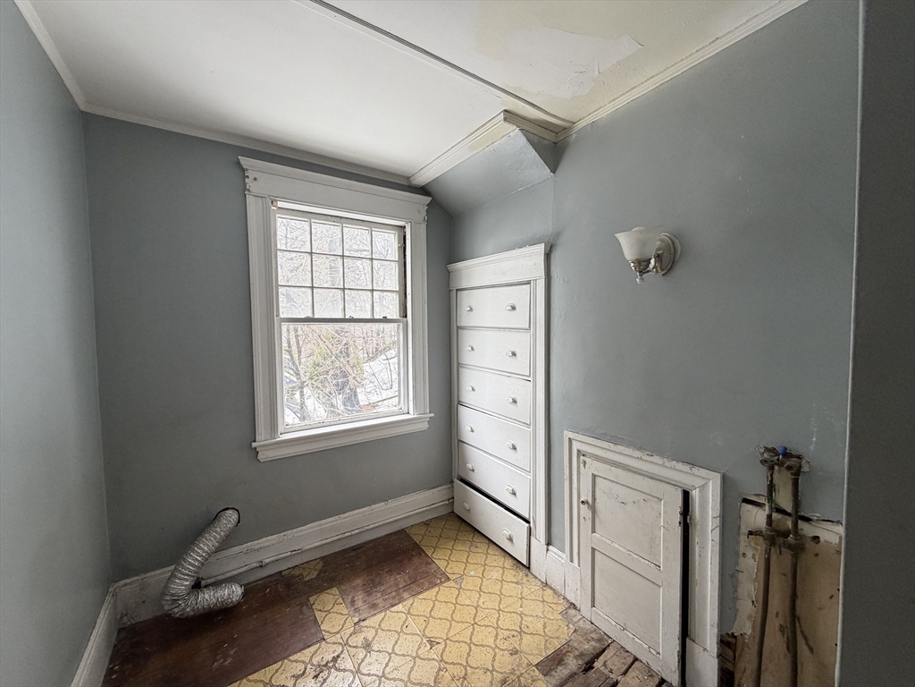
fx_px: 370
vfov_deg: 85.7
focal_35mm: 14
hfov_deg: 102.1
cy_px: 344
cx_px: 458
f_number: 2.2
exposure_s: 1/121
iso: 125
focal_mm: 2.22
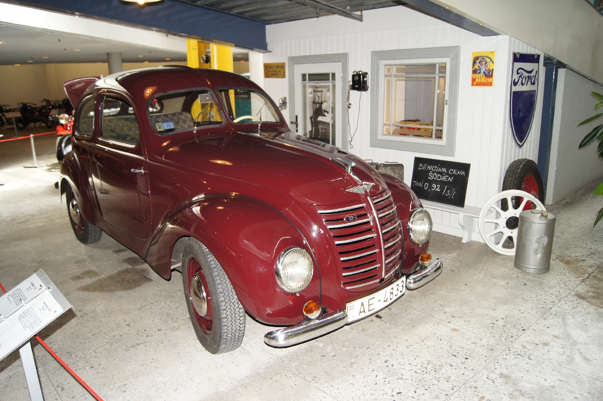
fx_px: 452
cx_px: 302
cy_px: 200
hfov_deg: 67.4
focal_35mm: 27
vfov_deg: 47.9
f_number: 3.5
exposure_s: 1/100
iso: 400
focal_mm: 18
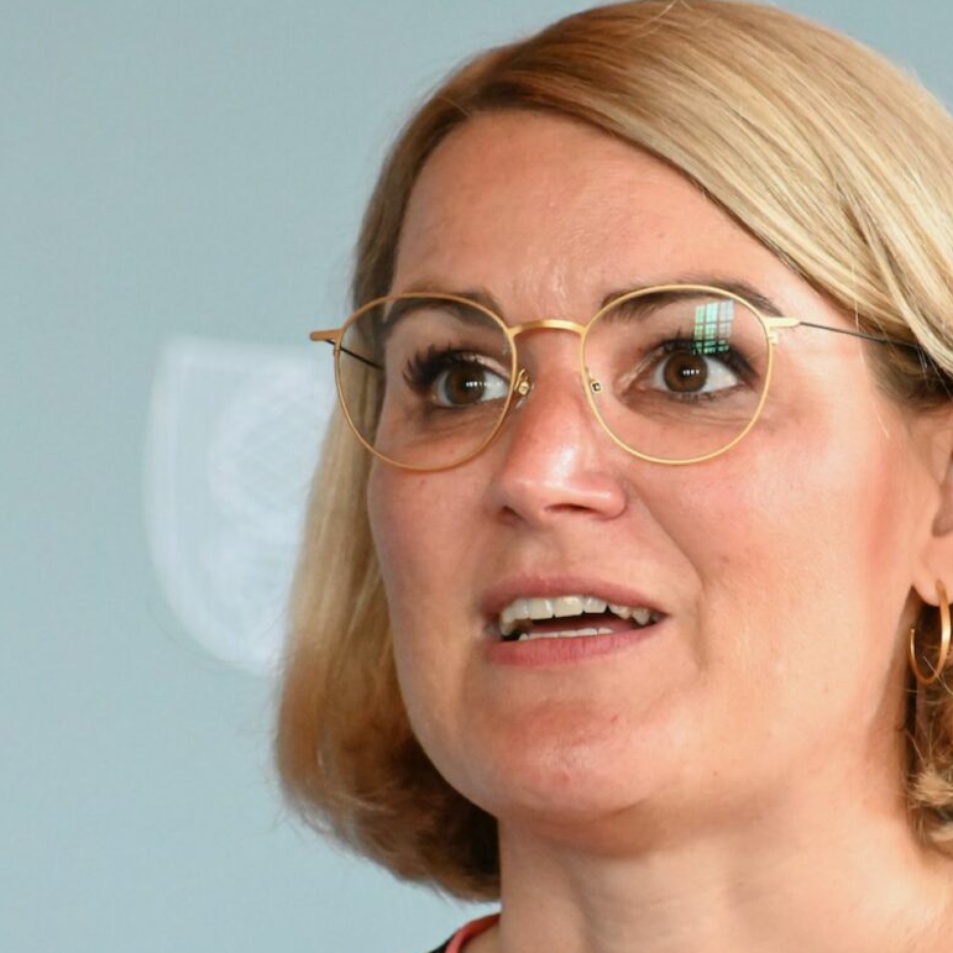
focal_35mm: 536
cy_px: 473
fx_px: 16695
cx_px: 541
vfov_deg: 3.3
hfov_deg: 3.3
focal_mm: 270
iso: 10000
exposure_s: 1/200
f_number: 8
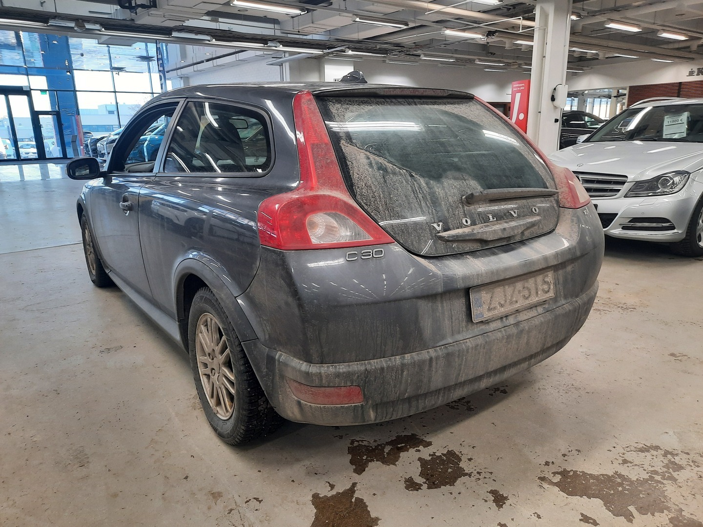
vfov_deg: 54.9
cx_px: 352
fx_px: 508
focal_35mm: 25
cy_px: 264
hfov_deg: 69.4
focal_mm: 4.6
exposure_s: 1/50
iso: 125
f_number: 2
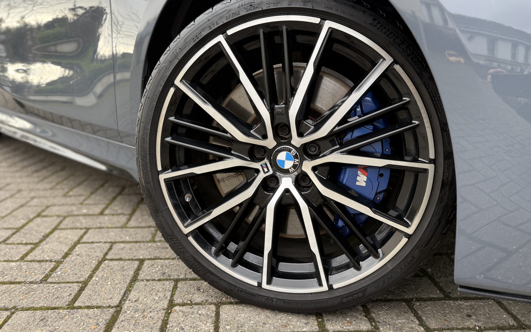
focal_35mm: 26
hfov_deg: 70.4
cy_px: 150
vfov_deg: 47.5
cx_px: 270
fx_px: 376
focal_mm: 6.76
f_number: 1.78
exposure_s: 1/121
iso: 160
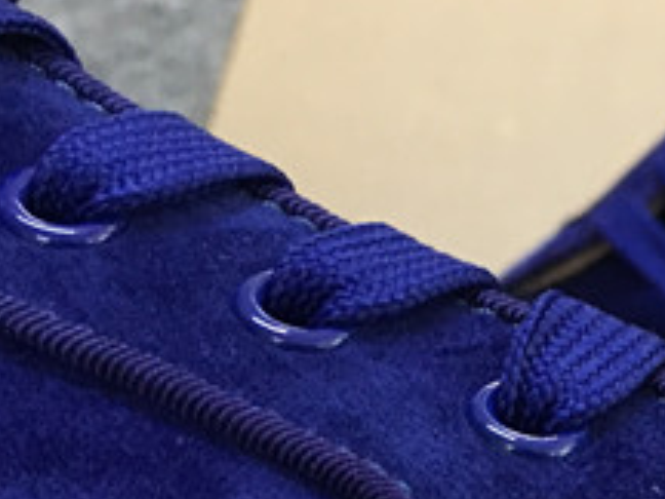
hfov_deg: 19.5
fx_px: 1806
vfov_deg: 14.7
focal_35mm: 94
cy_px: 722
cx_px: 822
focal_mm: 4.15
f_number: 2.2
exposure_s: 1/20
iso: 200
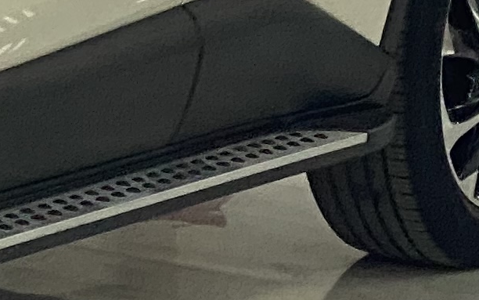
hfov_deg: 5.6
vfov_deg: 3.6
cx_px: -681
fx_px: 4740
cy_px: -363
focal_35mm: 363
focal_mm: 6
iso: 125
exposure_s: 1/100
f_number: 2
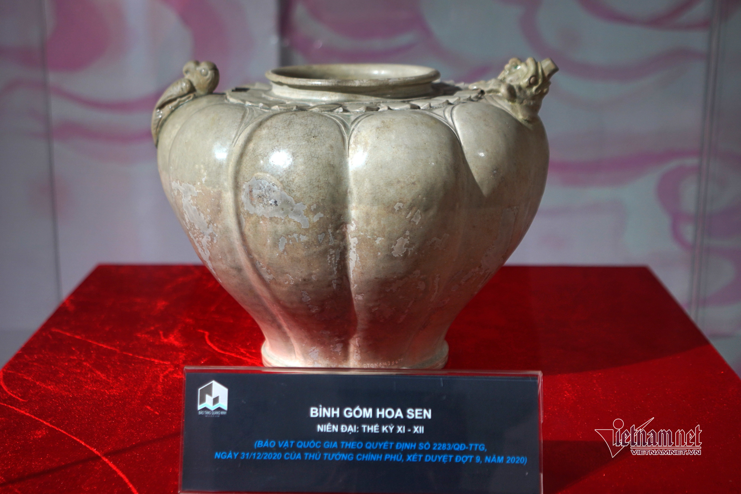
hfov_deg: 38.2
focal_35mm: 52
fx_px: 1070
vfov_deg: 26.0
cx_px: 370
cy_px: 247
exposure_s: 1/40
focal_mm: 35
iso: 100
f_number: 2.8
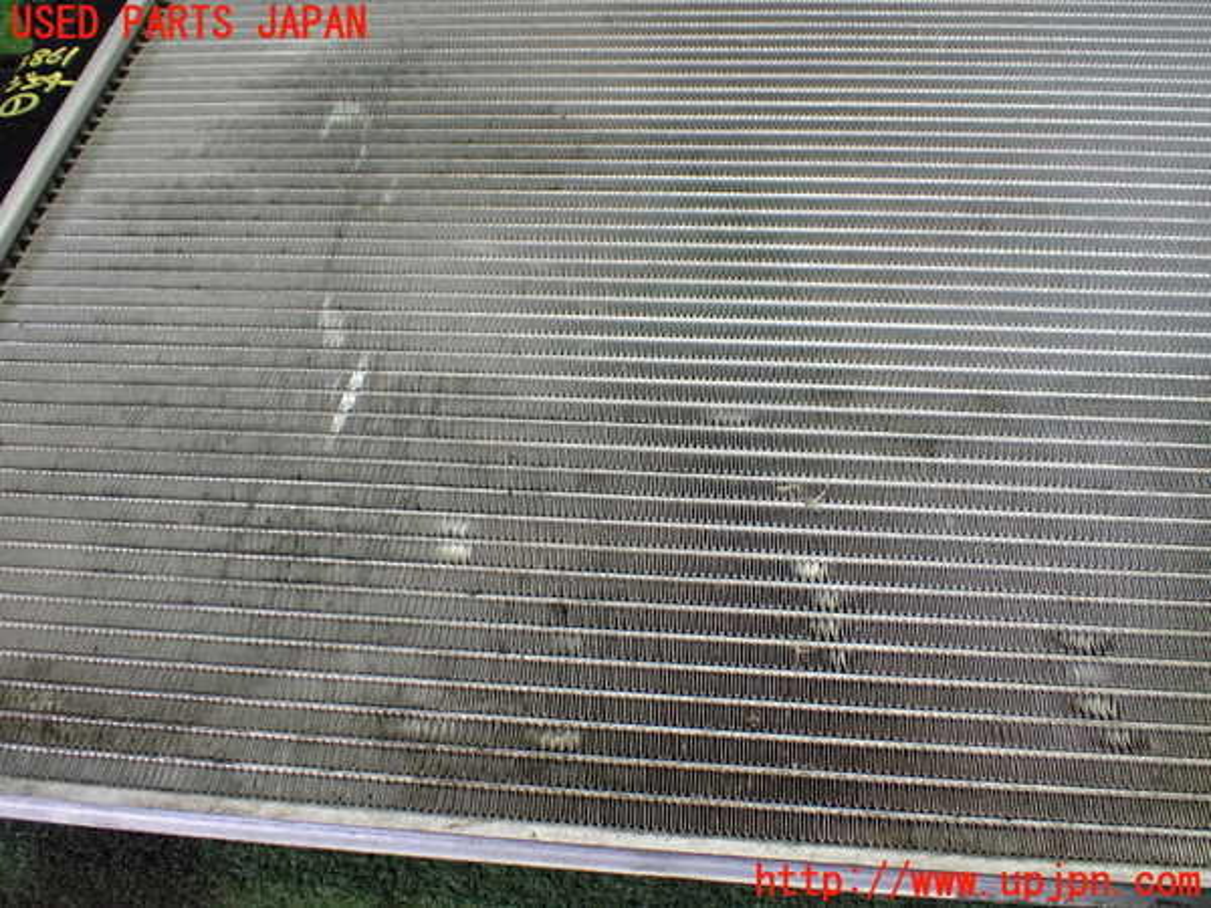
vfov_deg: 46.8
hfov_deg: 60.0
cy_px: 454
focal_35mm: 30
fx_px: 1050
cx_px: 606
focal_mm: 5.4
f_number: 2.3
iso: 500
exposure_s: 1/125
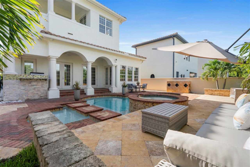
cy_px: 84
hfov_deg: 96.7
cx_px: 125
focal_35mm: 16
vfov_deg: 73.8
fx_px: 111
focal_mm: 16
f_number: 9
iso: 250
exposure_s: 1/60
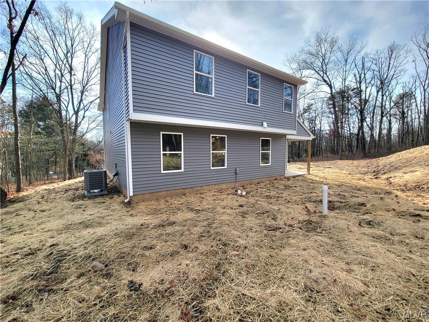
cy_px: 161
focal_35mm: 13
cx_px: 214
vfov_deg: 89.9
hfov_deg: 106.2
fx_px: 161
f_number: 2.2
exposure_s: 1/1250
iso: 50
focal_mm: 2.2
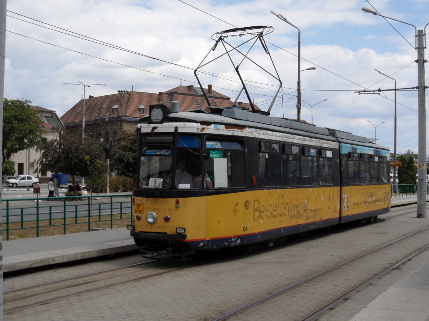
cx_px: 214
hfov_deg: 38.2
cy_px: 160
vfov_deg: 29.1
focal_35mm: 50
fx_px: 620
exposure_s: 1/1000
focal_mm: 8.2
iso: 80
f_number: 3.8
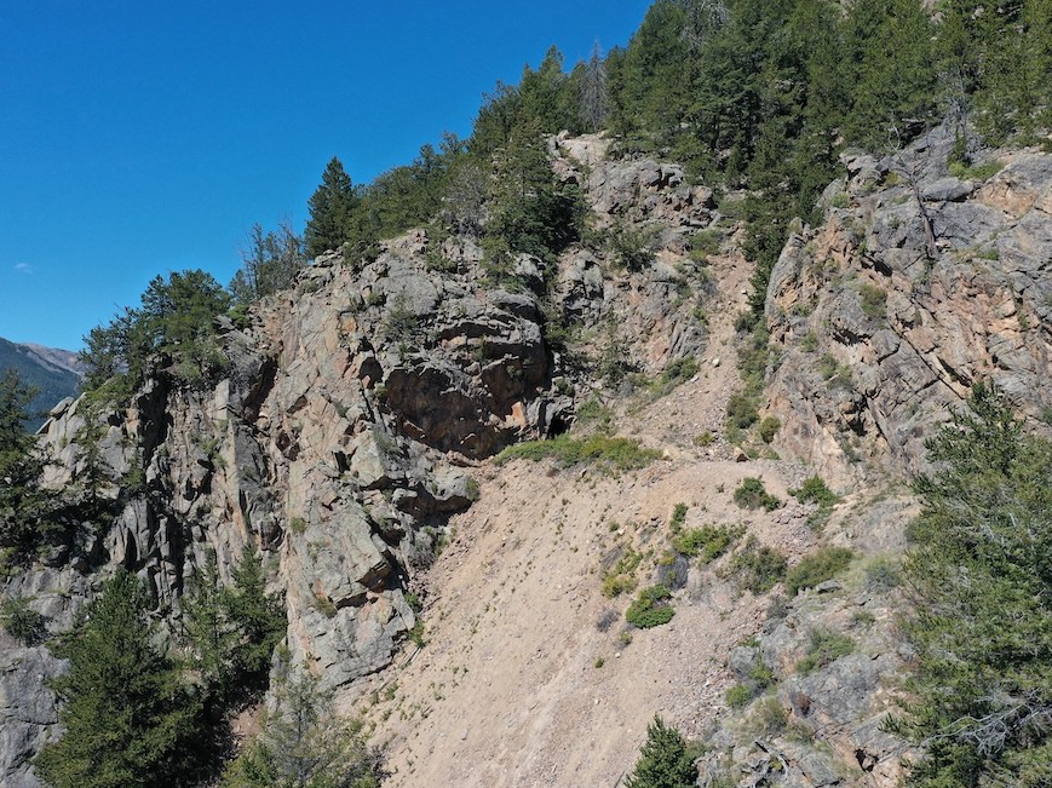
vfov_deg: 45.4
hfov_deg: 58.4
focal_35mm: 31
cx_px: 534
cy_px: 399
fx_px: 942
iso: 100
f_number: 5.6
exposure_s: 1/400
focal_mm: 10.26
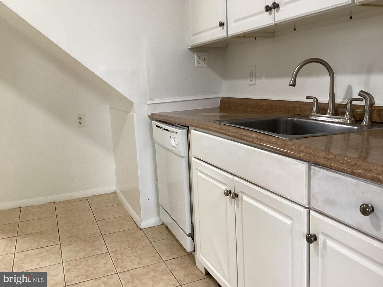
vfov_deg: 45.4
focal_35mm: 31
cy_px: 144
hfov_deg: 58.4
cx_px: 192
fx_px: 343
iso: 160
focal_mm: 3.3
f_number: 2.4
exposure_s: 1/50
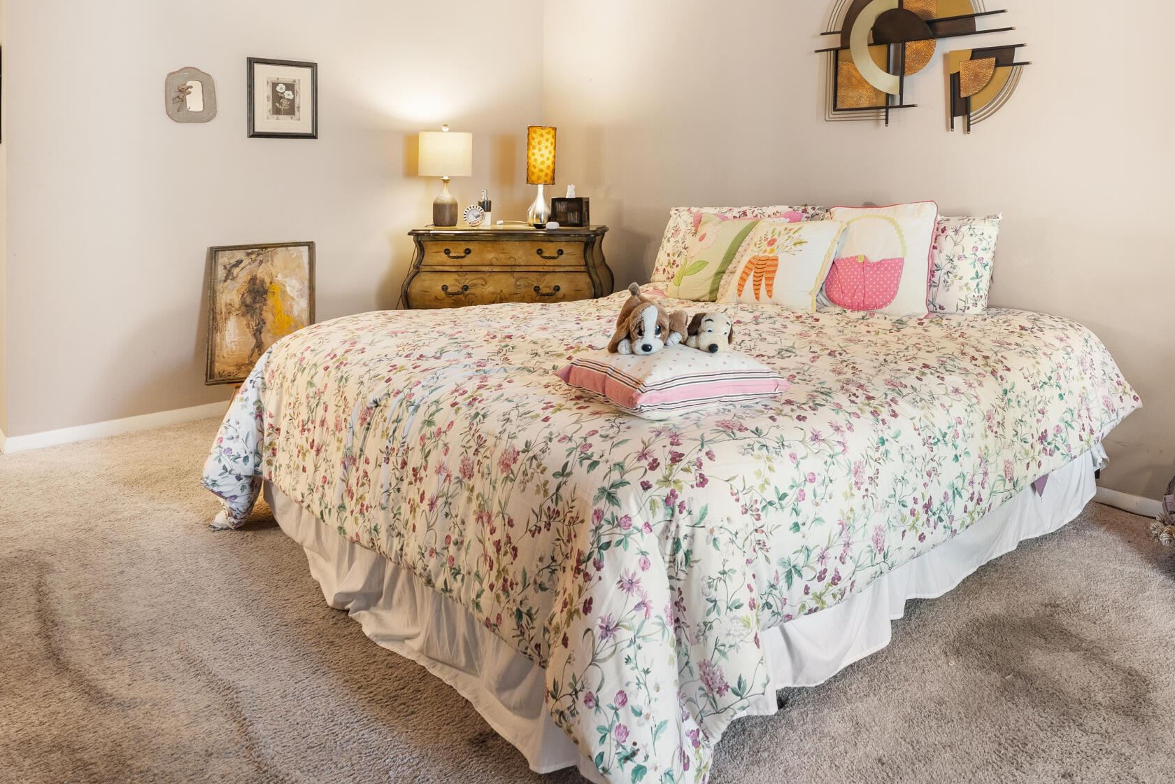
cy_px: 178
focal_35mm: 25
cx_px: 718
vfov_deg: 48.9
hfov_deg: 70.6
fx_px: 816
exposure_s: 1
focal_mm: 14
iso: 400
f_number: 9
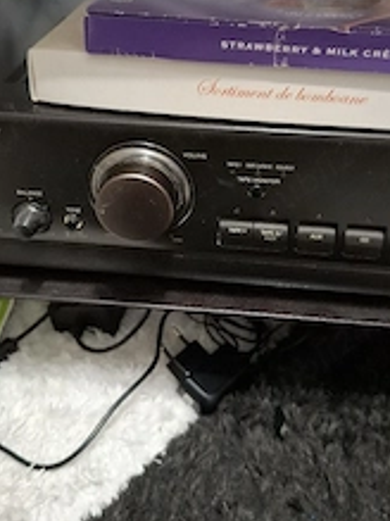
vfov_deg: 44.4
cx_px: 197
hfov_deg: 34.3
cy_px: 193
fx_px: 632
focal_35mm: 42
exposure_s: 1/25
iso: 500
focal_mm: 5.54
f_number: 1.8
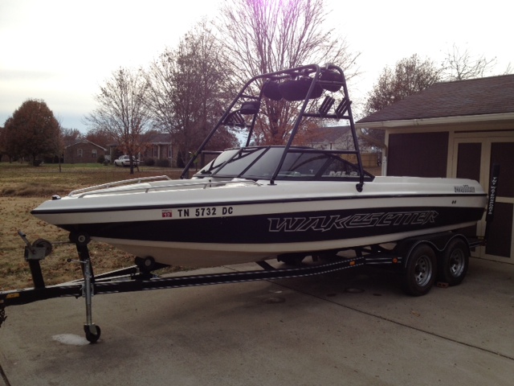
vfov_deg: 40.7
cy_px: 193
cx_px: 257
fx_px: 520
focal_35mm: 35
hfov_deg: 52.6
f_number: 2.4
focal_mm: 4.28
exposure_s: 1/1381
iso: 64
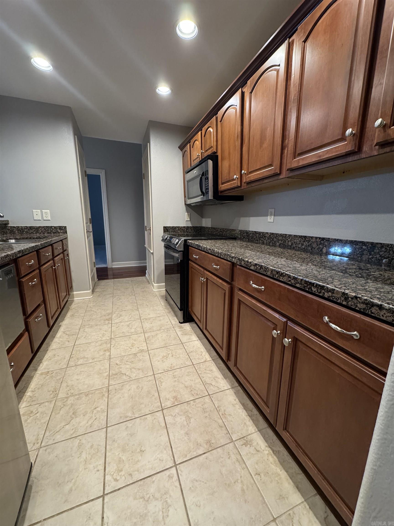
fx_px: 212
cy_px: 263
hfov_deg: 85.7
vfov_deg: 102.1
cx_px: 197
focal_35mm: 14
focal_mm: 2.22
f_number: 2.2
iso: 320
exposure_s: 1/60
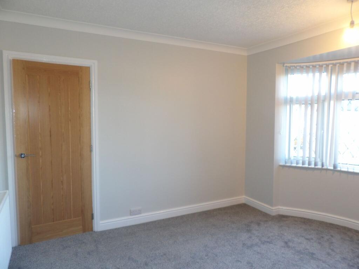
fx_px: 249
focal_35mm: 24
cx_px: 180
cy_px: 134
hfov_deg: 71.6
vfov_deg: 56.8
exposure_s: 1/33
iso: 190
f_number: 2.8
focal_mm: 4.3
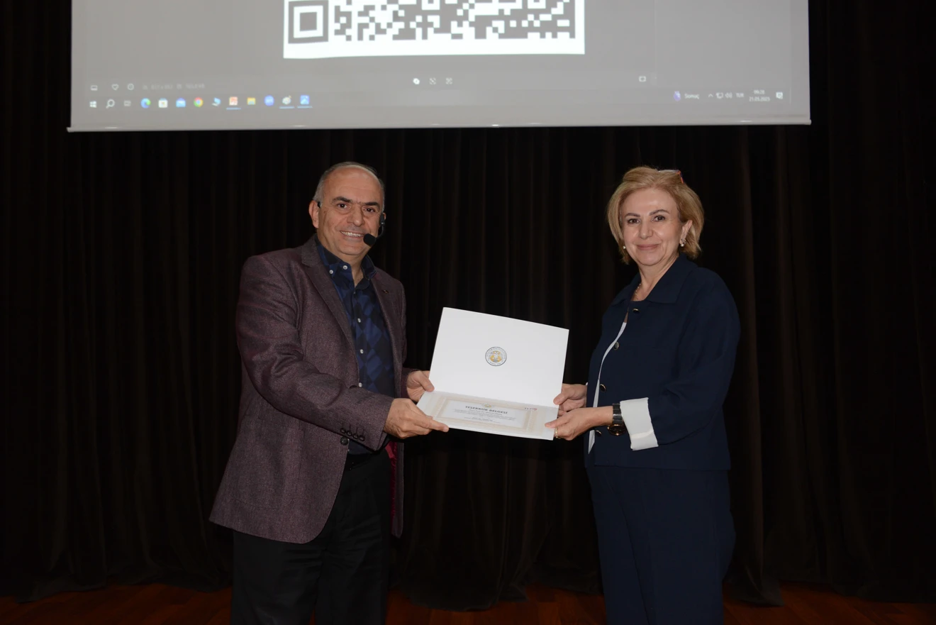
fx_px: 884
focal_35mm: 34
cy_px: 312
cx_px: 468
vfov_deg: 38.9
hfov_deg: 55.8
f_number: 5.6
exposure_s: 1/60
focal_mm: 34
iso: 1600
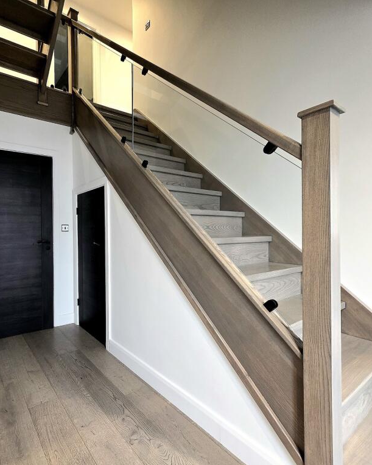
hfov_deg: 74.6
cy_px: 233
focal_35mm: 17
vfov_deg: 89.6
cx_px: 124
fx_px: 234
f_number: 1.9
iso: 320
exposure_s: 1/60.2
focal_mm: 2.2
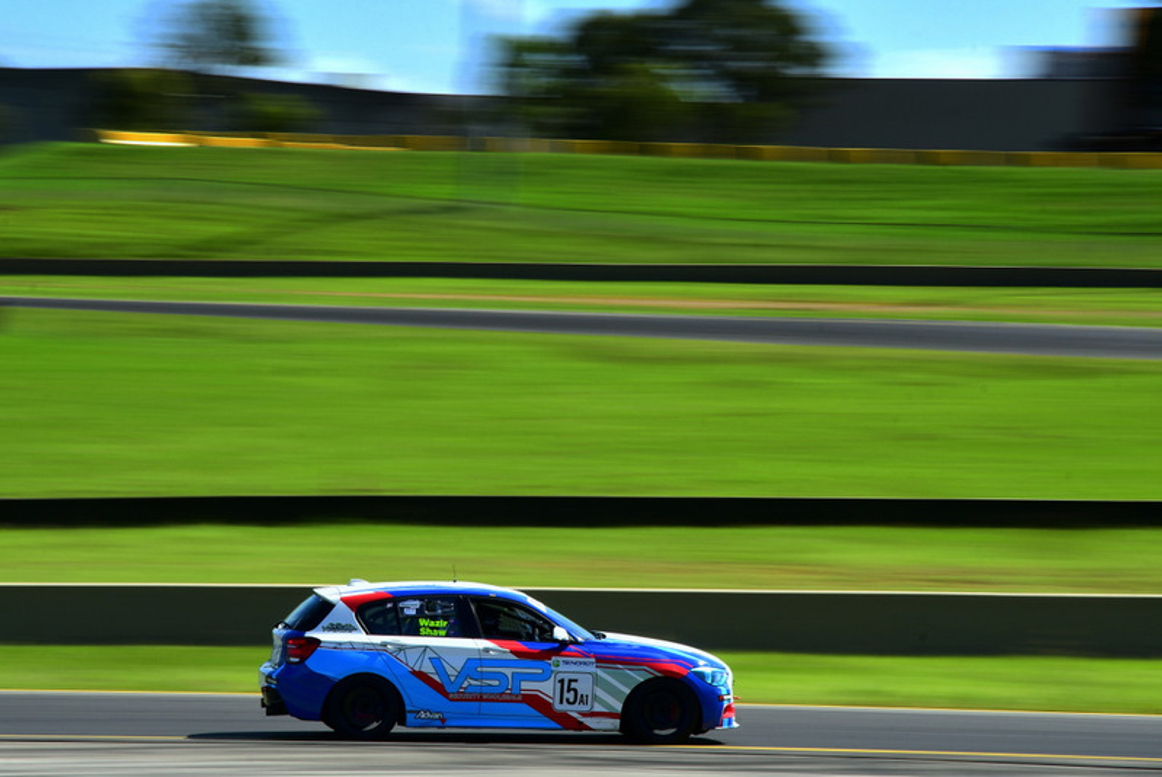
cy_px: 388
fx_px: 3634
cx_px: 581
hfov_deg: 18.2
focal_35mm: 112
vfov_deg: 12.2
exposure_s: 1/50
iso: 100
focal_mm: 75
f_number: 20
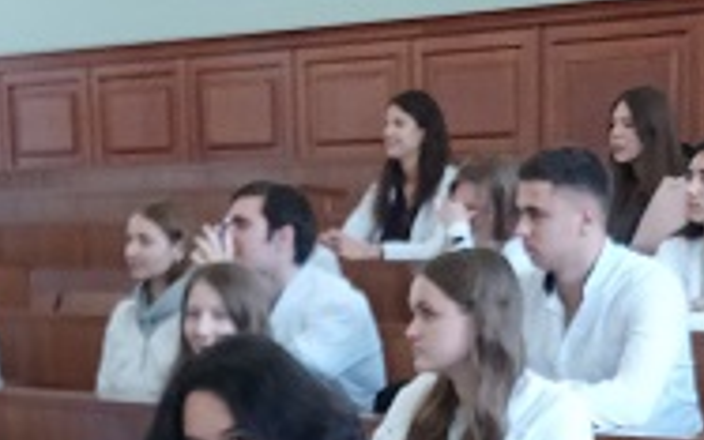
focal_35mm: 107
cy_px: 716
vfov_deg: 11.6
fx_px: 2054
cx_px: 489
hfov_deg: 19.4
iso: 250
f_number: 1.8
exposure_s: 1/25
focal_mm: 4
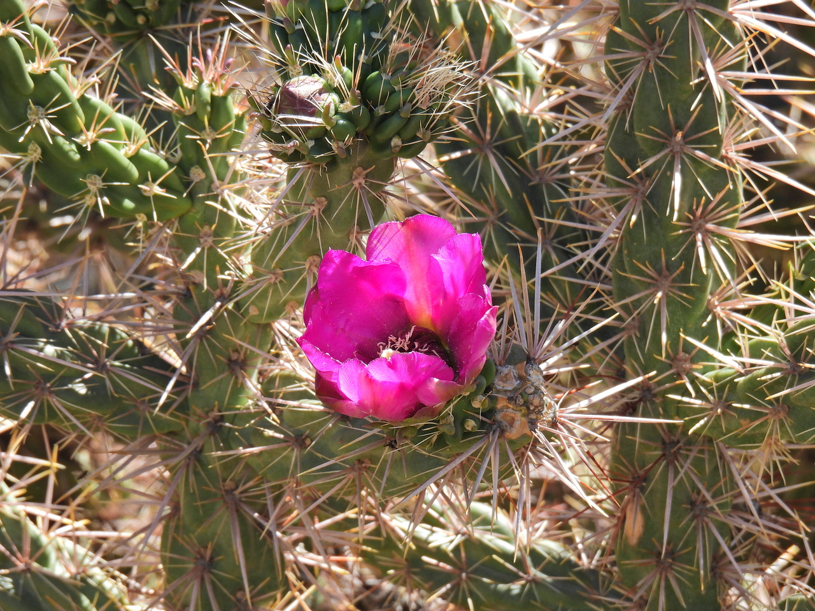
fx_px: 14126
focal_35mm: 600
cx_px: 408
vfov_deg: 2.5
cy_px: 306
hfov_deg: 3.3
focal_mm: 107
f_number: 5
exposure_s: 1/250
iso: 100
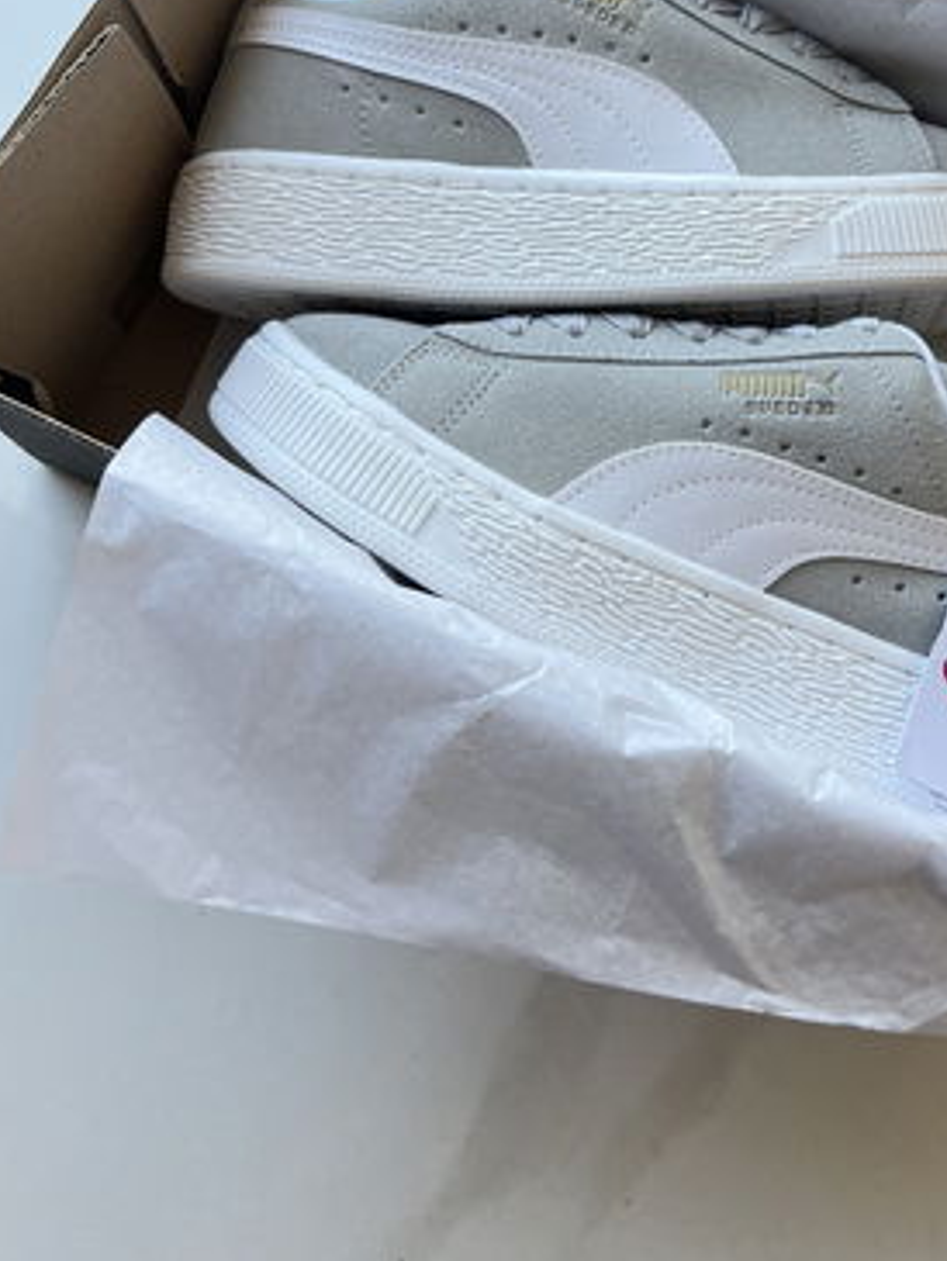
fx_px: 1385
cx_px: 653
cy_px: 344
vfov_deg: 47.5
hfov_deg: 37.2
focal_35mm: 38
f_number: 1.6
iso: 40
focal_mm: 5.1
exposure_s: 1/180
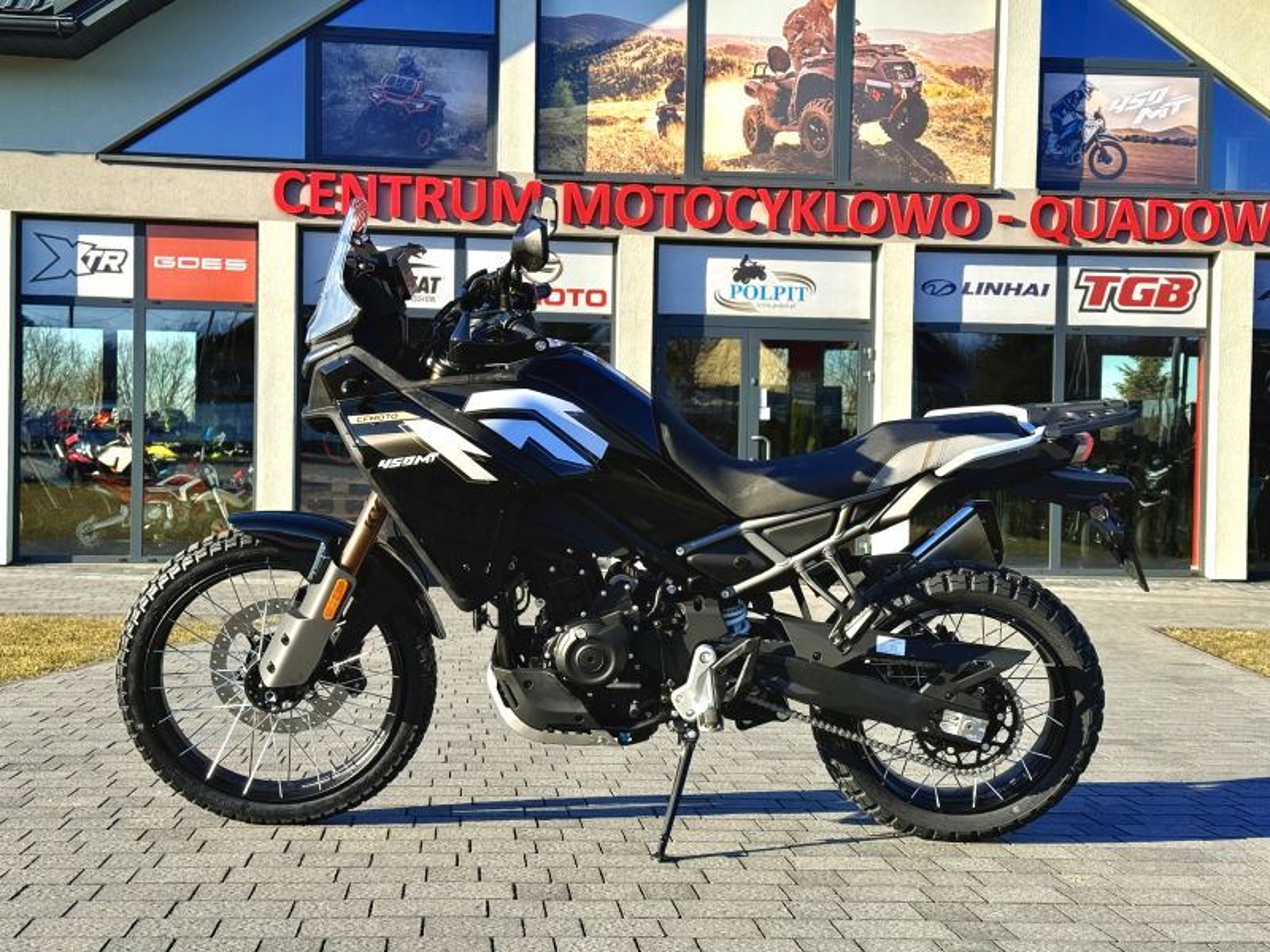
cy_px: 476
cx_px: 635
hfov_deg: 39.7
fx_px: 1761
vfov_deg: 30.3
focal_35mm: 48
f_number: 1.78
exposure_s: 1/2146
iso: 100
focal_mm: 6.76
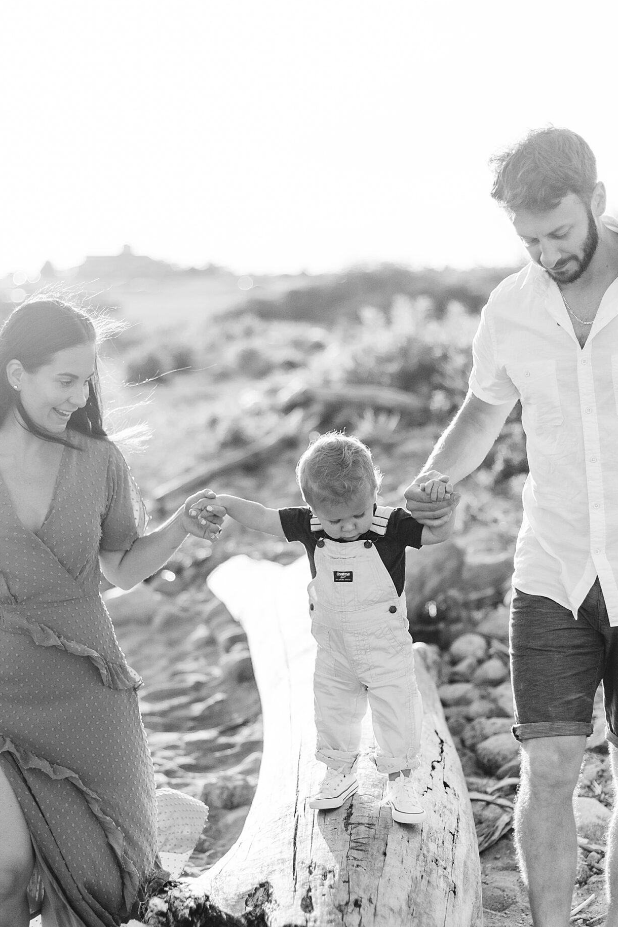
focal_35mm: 70
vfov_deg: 28.8
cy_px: 569
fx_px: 1802
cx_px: 269
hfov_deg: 19.5
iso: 400
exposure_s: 1/8000
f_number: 1.8
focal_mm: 50
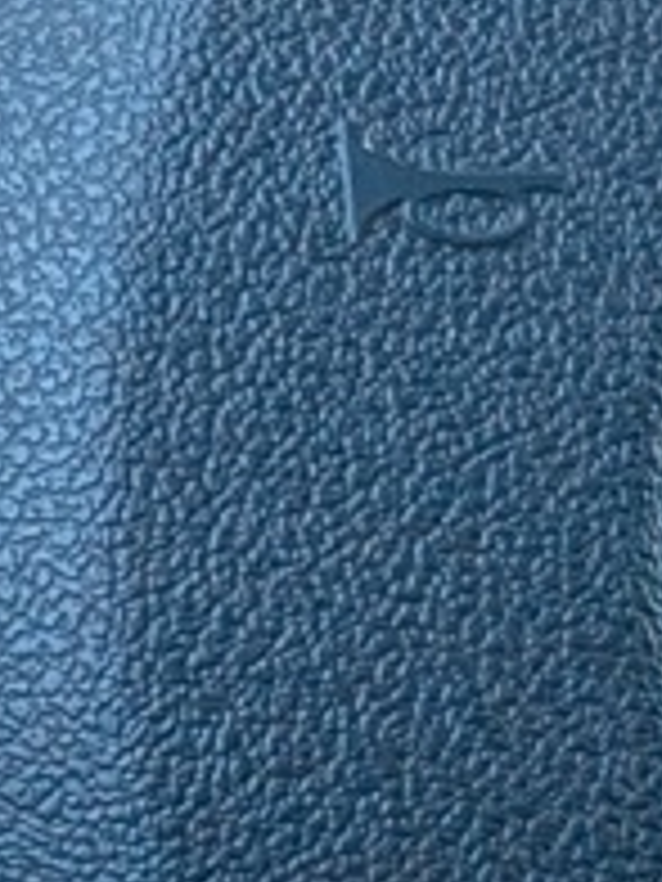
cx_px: -865
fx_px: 5100
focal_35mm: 200
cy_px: 90
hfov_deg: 7.0
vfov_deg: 9.8
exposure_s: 1/334
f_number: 1.68
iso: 135
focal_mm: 6.9
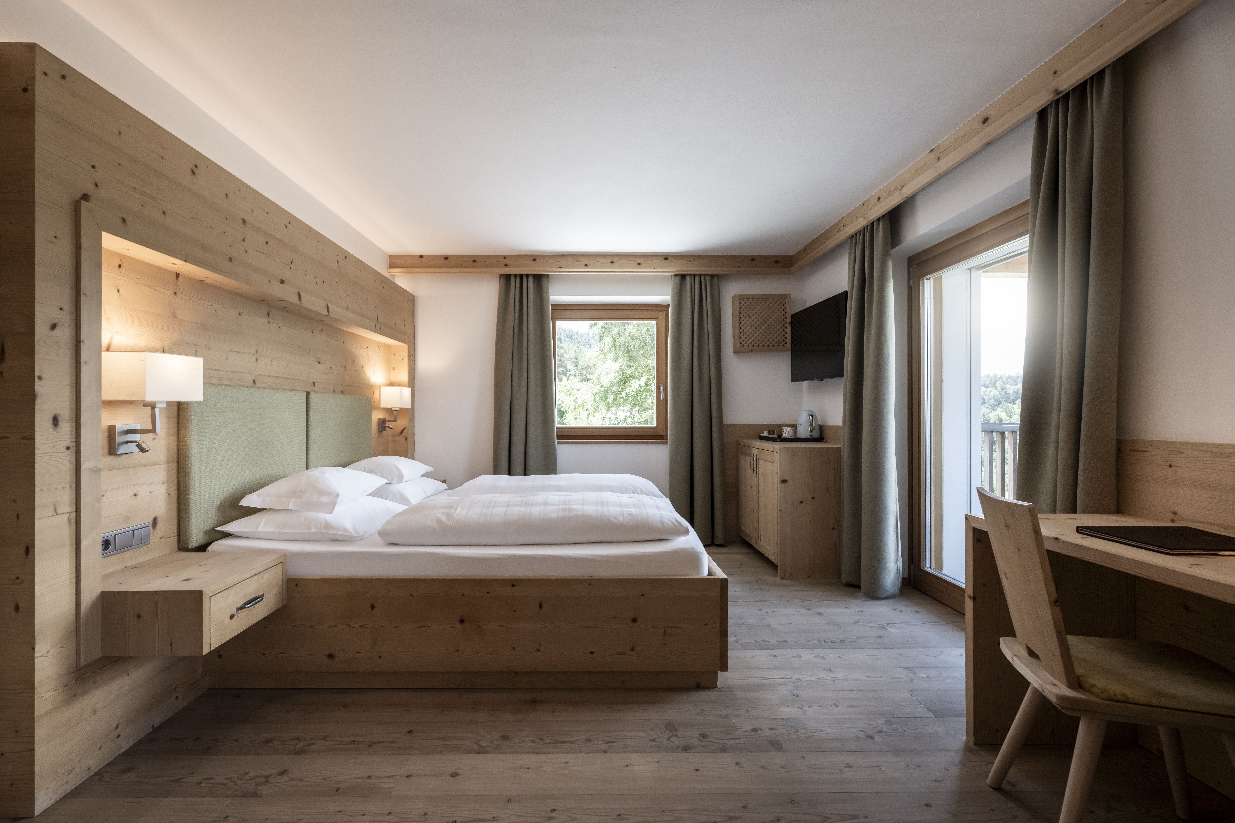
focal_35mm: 16
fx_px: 532
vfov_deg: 75.5
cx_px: 618
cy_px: 412
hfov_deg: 98.5
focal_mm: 15.5
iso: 1600
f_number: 7.1
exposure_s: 1/250
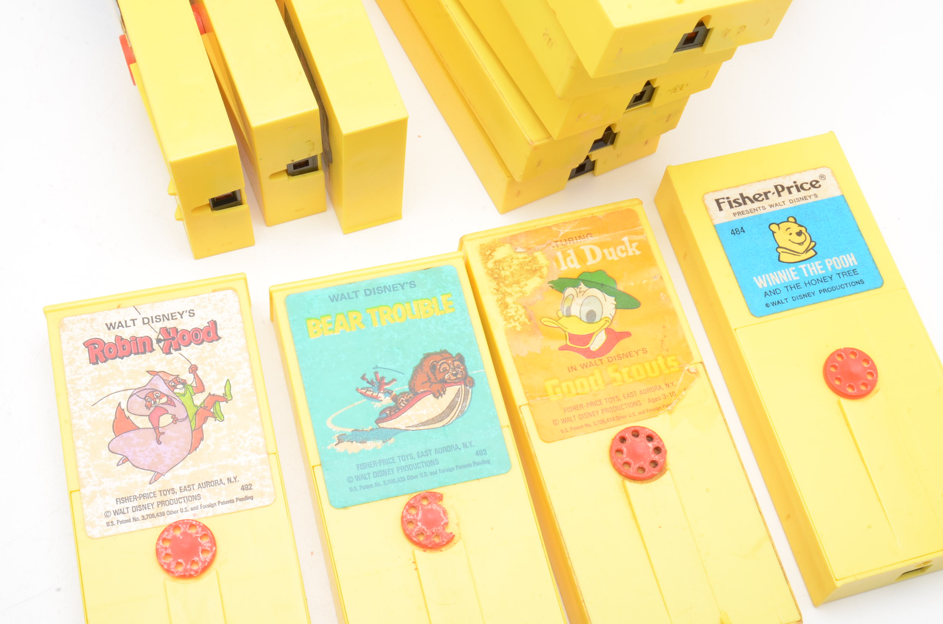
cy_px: 312
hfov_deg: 35.1
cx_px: 472
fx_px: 1490
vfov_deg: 23.7
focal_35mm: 57
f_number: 20
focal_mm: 38
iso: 200
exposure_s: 1/160
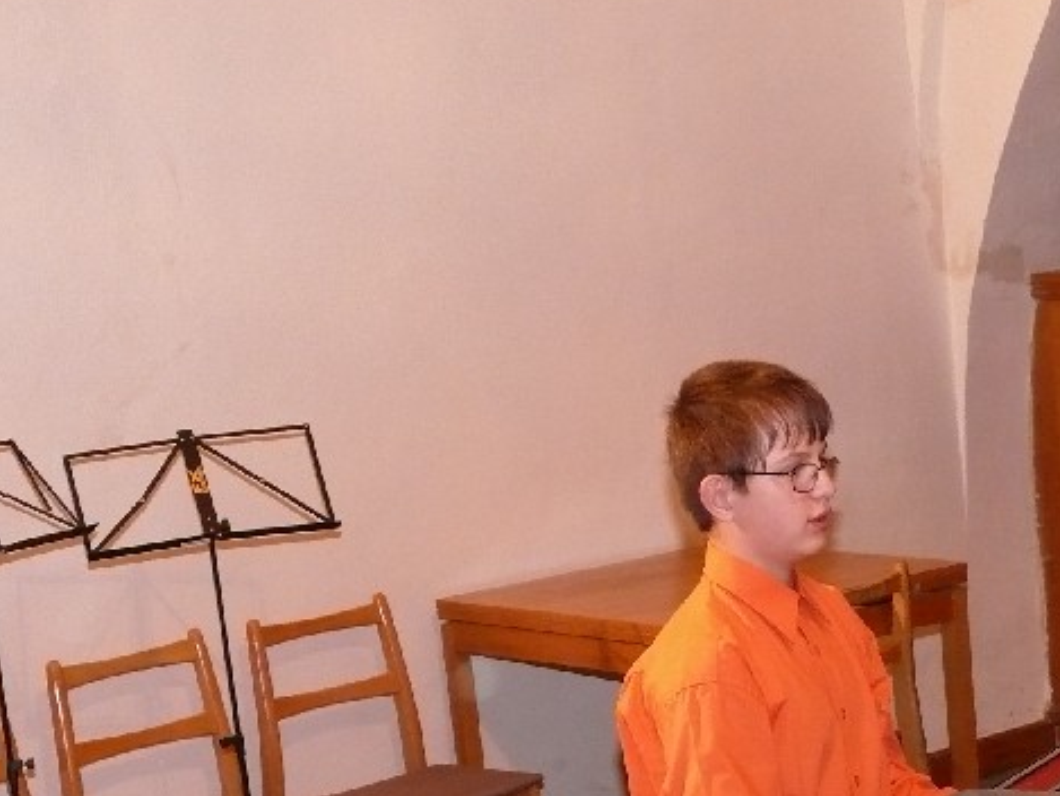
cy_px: 644
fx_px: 2665
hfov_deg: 22.2
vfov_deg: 16.8
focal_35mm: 87
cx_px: 825
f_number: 3.2
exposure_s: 1/30
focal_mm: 9.4
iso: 400
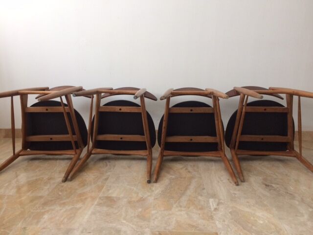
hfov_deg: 61.7
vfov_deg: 48.2
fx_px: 262
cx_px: 156
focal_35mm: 29
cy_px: 118
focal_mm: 4.15
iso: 80
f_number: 2.2
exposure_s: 1/33
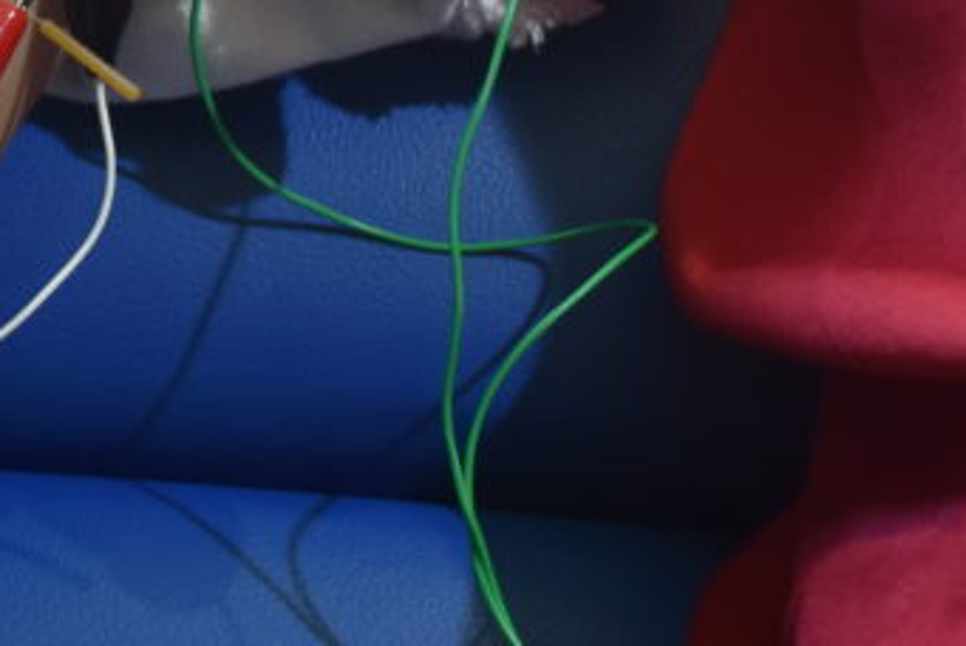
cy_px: 4
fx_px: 2417
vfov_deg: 15.0
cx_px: -190
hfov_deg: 21.1
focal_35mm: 90
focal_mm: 20
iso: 640
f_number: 4
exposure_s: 1/60
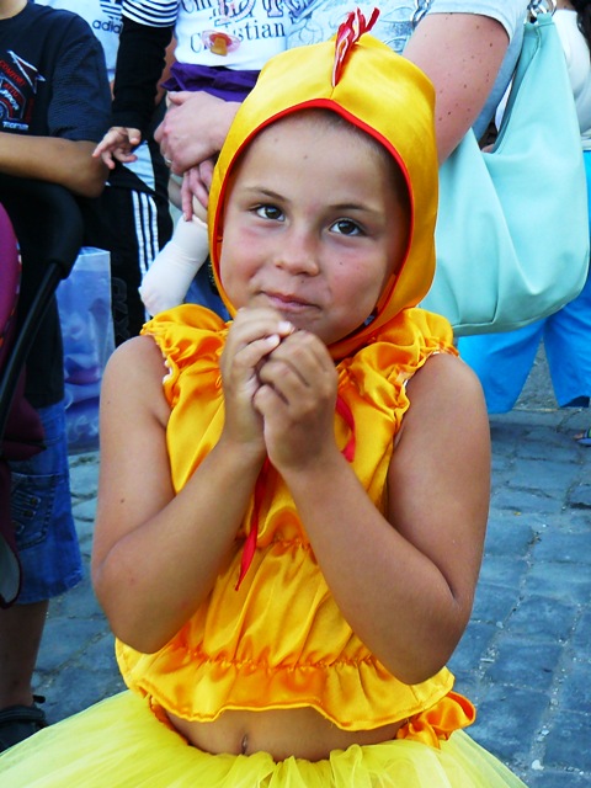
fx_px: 820
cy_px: 394
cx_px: 296
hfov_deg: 39.7
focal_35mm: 36
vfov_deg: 51.4
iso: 100
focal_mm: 6
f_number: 3.2
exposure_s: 1/100
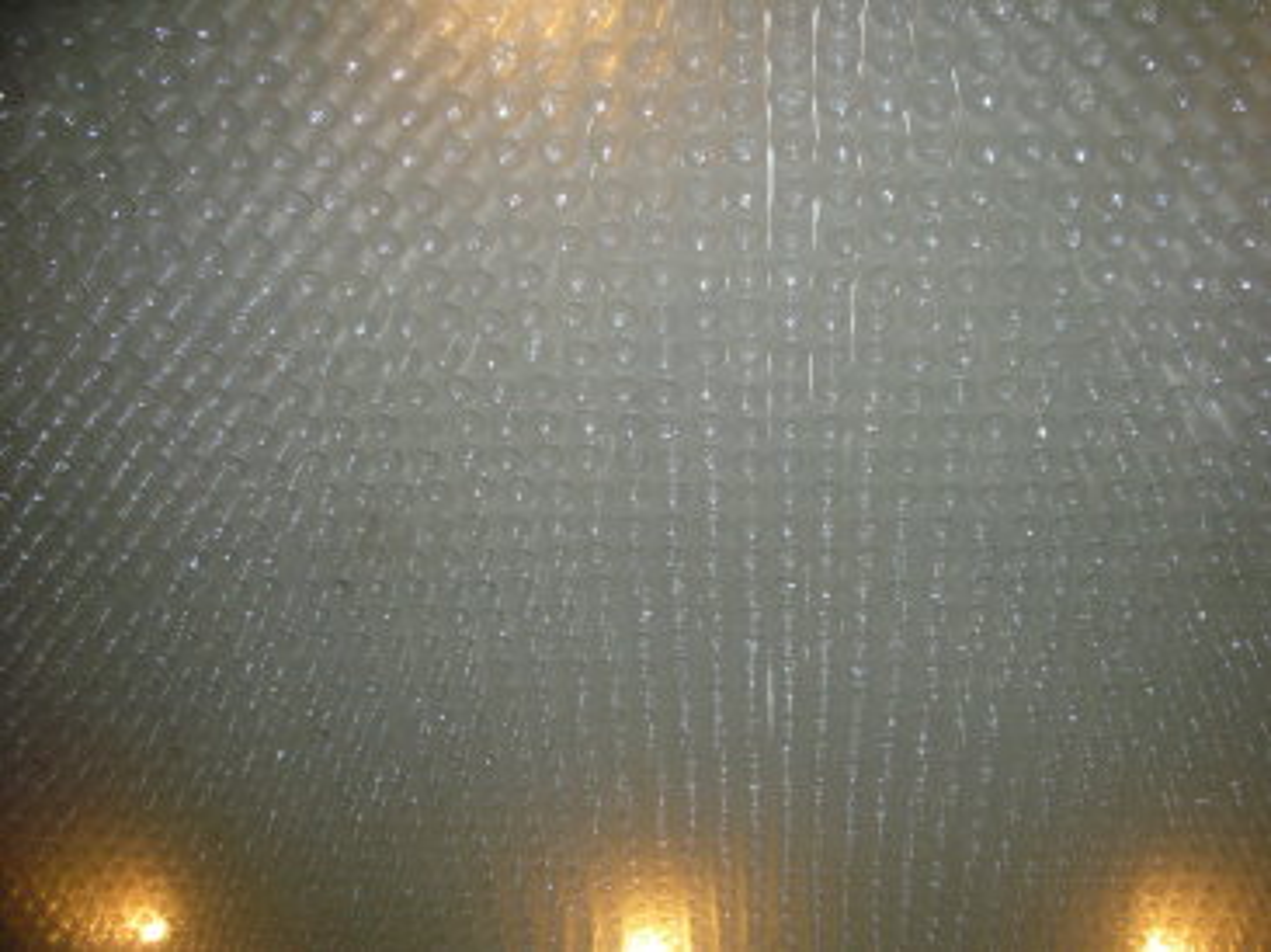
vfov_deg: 40.7
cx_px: 636
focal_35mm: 35
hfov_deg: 52.7
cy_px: 476
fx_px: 1284
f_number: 3
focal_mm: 5.8
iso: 58
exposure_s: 1/60.1
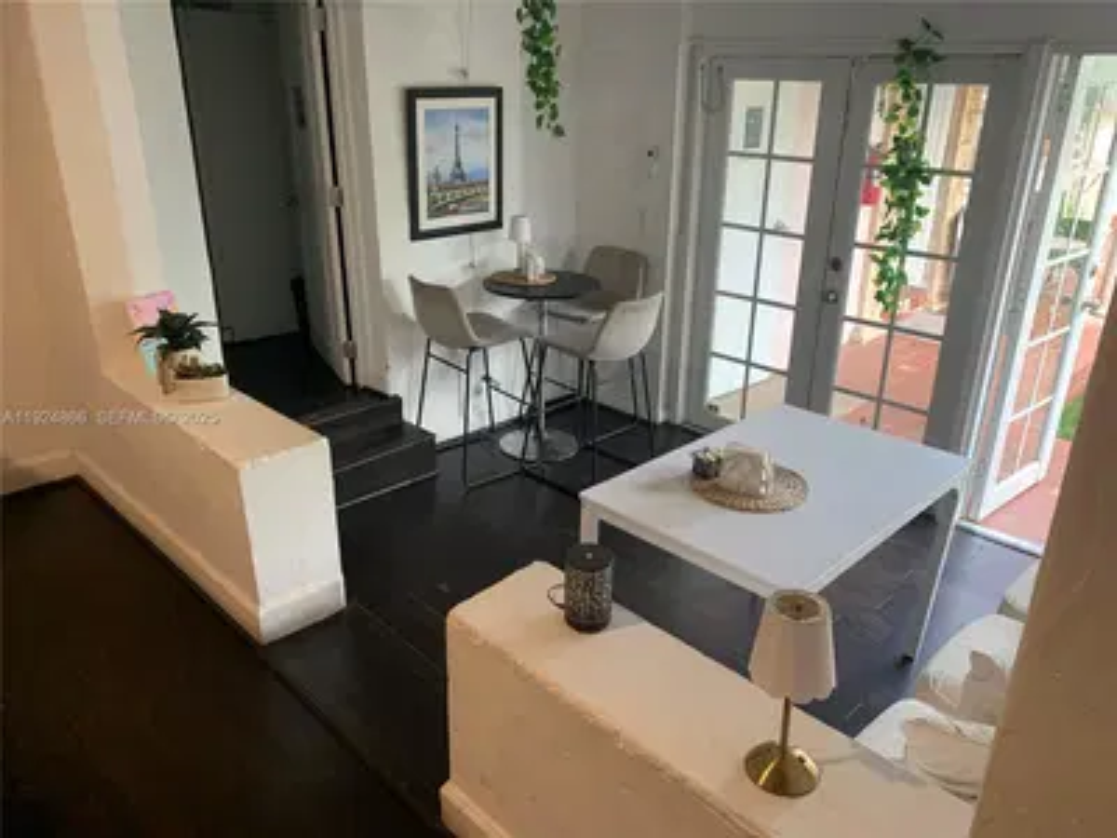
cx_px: 558
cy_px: 419
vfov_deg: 53.1
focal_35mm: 26
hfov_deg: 67.3
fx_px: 839
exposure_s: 1/60
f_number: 1.8
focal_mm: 4.25
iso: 200
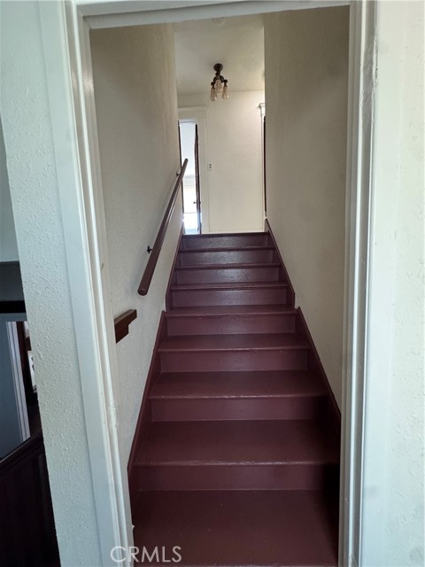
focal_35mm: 14
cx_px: 212
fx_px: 229
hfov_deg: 85.7
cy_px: 284
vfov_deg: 102.1
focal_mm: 2.22
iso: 800
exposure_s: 1/60
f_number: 2.2
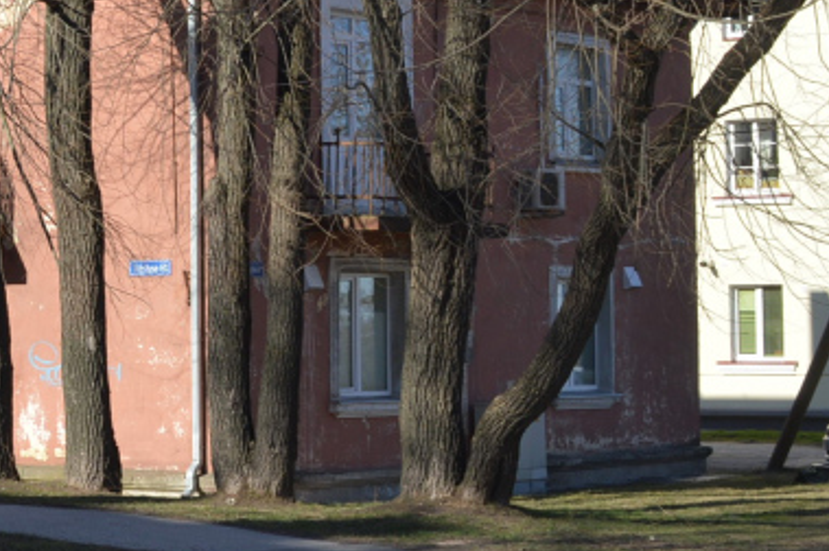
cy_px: 125
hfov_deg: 16.8
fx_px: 2623
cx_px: -282
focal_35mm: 114
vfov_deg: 12.0
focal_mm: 24
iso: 100
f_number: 9
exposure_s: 1/200
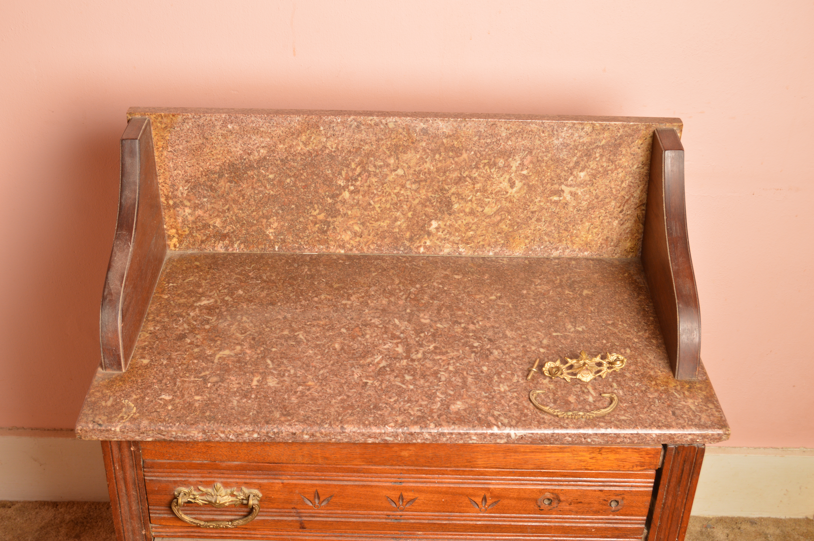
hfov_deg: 43.6
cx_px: 407
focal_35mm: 45
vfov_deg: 29.8
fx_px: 1017
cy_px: 270
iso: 200
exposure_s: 1/160
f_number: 6.3
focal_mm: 30
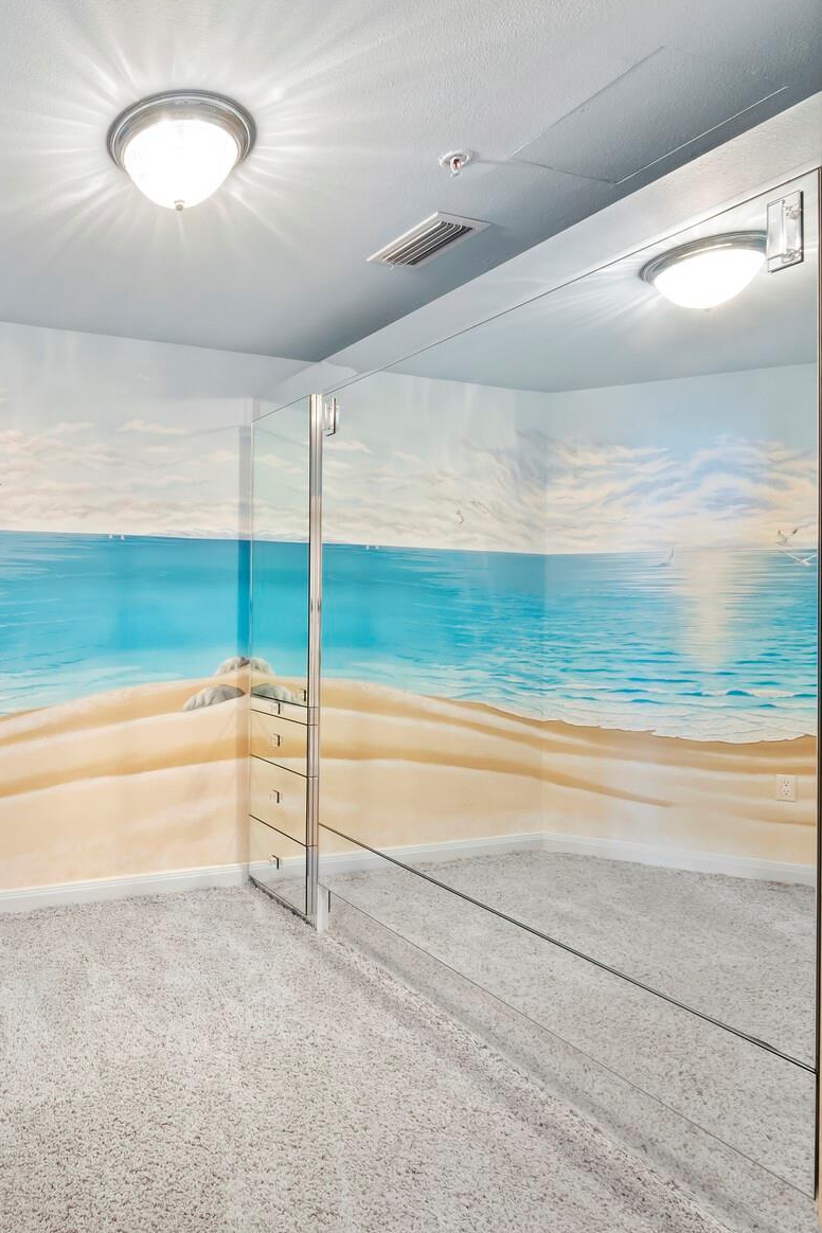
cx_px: 98
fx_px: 685
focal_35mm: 20
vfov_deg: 84.0
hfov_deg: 54.7
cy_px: 605
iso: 400
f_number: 10
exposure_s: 1.6
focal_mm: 7
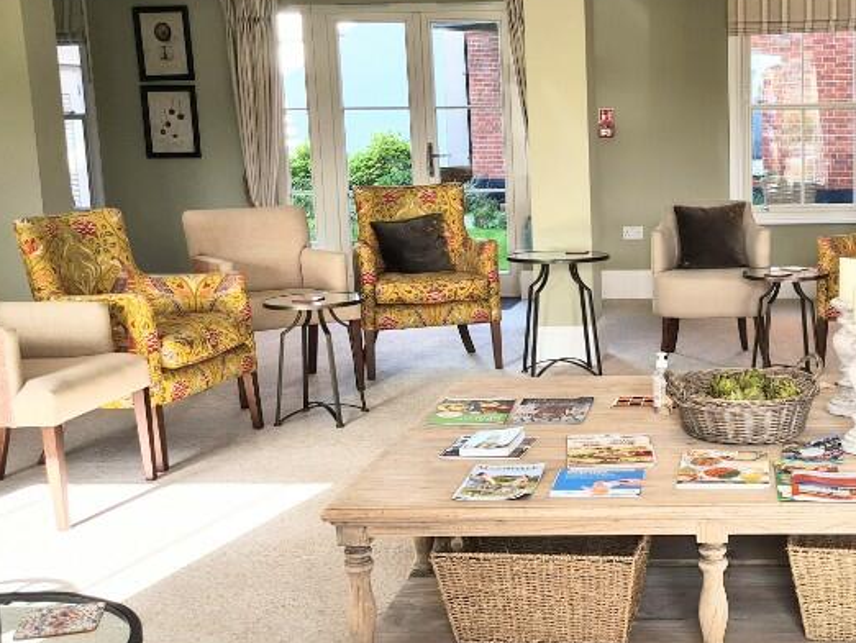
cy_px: 317
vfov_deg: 28.6
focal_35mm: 51
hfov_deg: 36.1
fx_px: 1262
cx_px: 699
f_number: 1.8
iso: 50
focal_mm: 5.4
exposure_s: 1/279
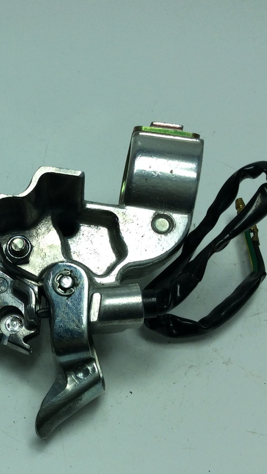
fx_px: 616
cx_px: -15
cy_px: 247
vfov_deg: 42.1
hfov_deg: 23.2
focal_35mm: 49
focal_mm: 3.3
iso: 32
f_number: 2.4
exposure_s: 1/657
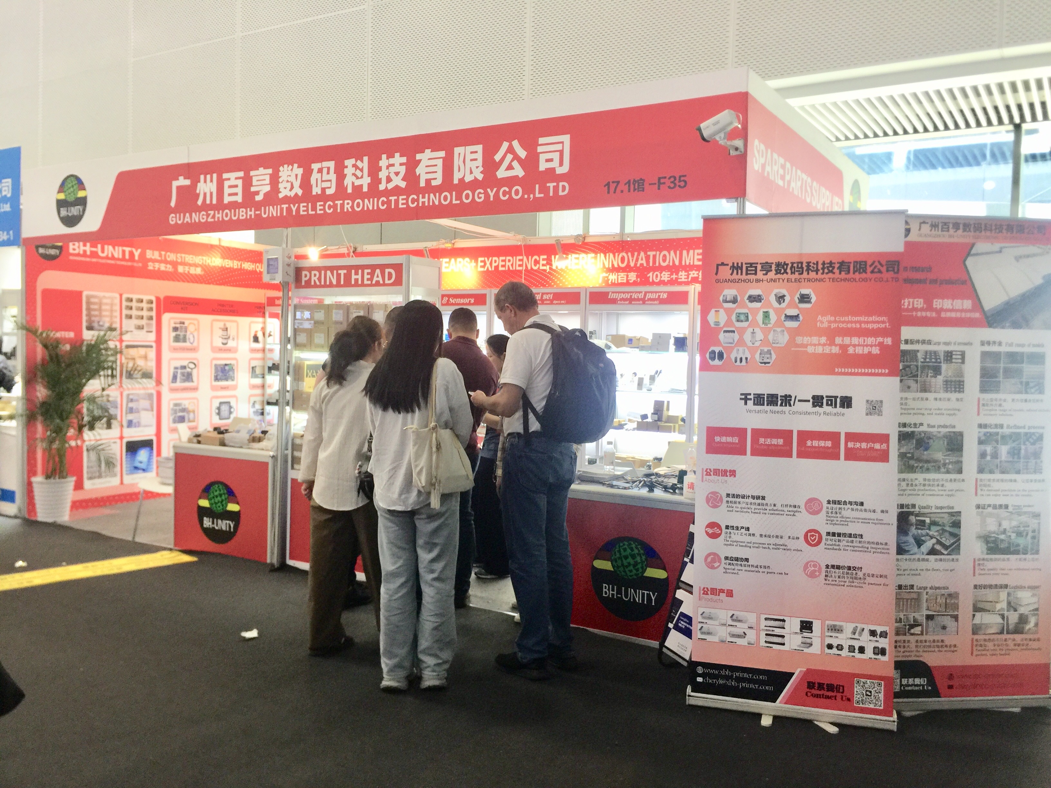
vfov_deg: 48.2
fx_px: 880
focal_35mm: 29
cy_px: 394
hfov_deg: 61.7
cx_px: 526
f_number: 2.2
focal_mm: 4.15
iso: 40
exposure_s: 1/33
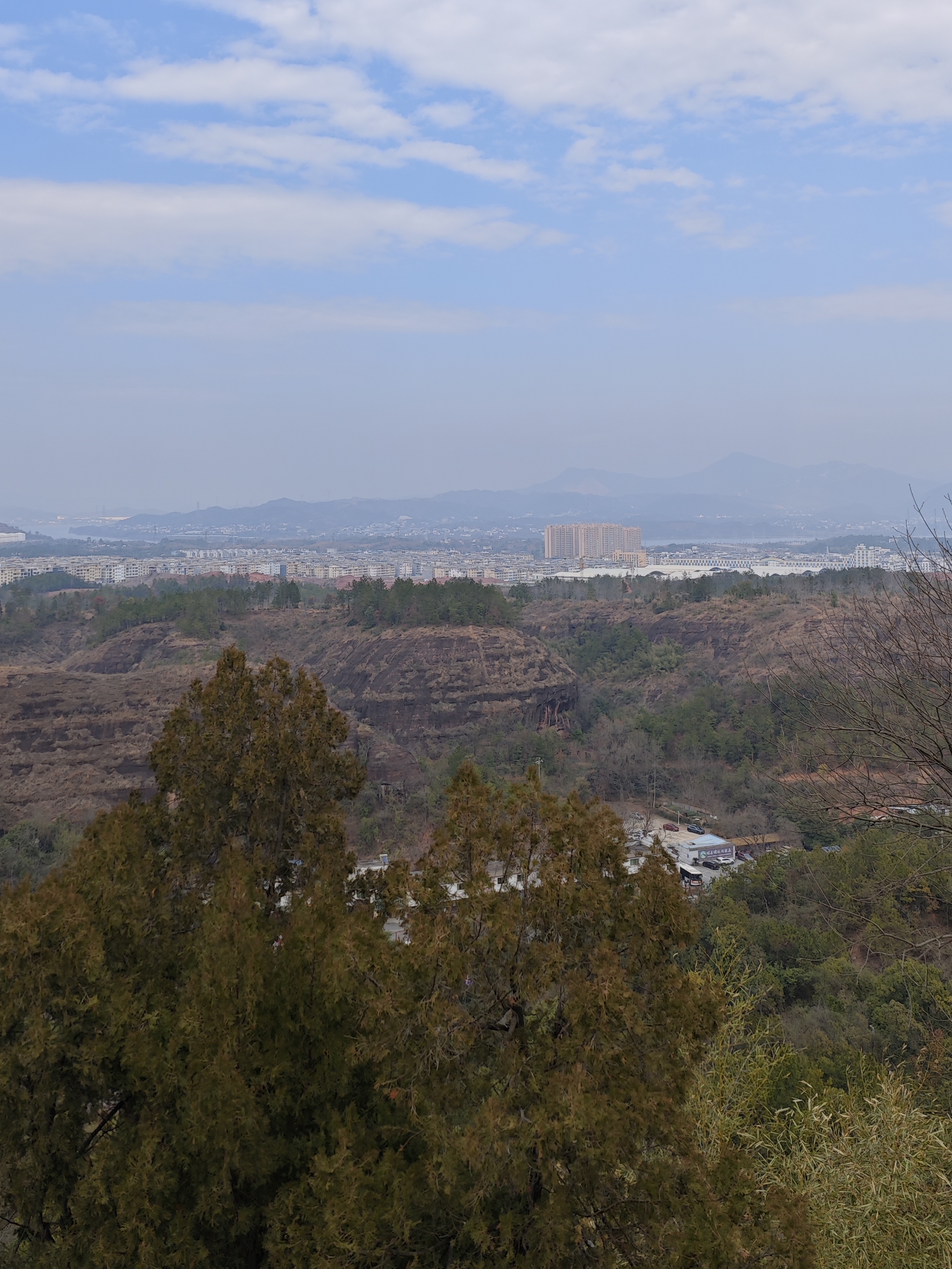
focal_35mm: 33
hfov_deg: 42.8
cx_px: 408
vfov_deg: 54.5
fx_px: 1210
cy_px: 450
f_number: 1.6
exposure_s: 1/2150
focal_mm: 6.55
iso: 50
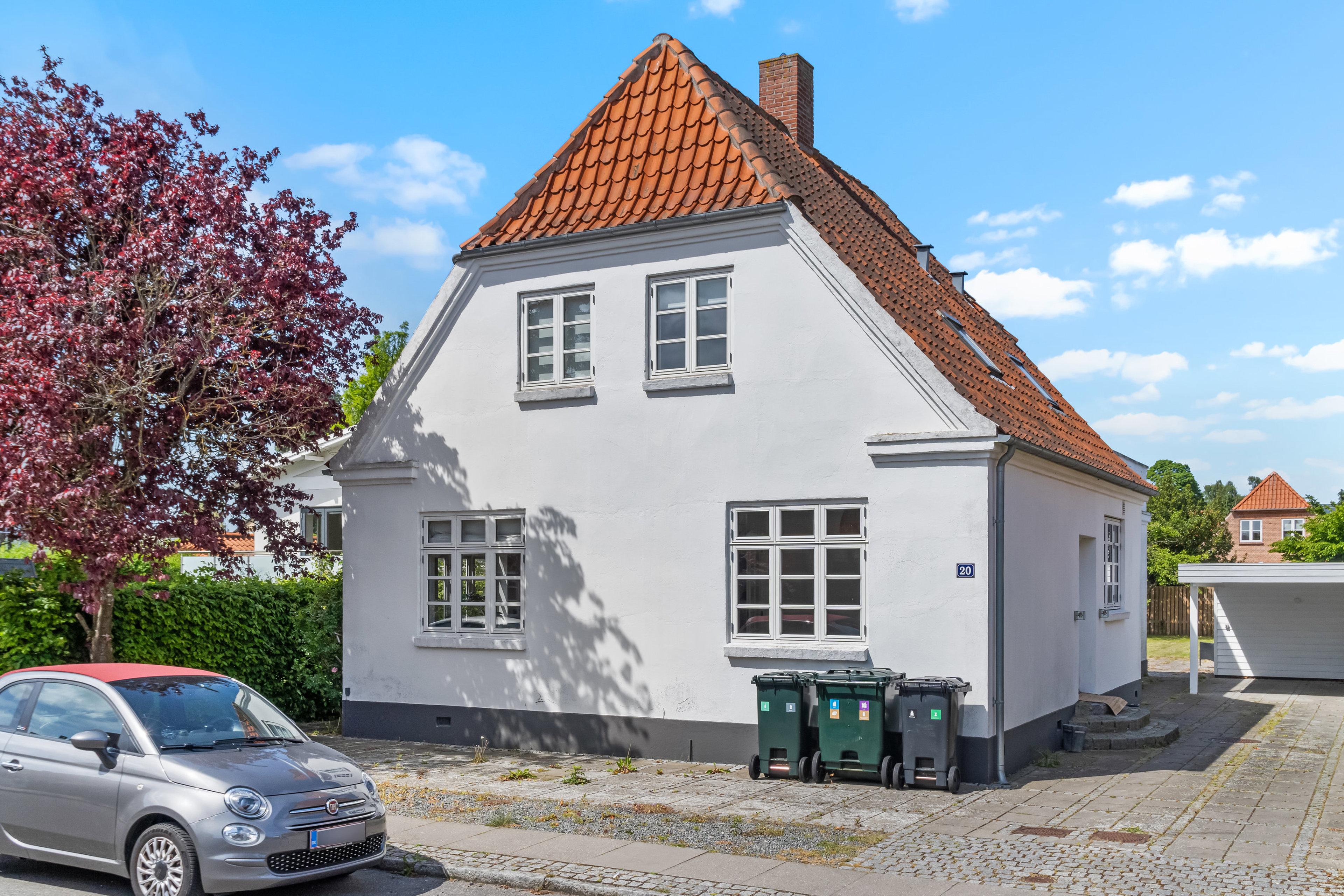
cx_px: 672
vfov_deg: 40.0
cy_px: 448
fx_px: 1232
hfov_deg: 57.2
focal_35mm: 33
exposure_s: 1/800
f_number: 8
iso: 200
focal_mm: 22
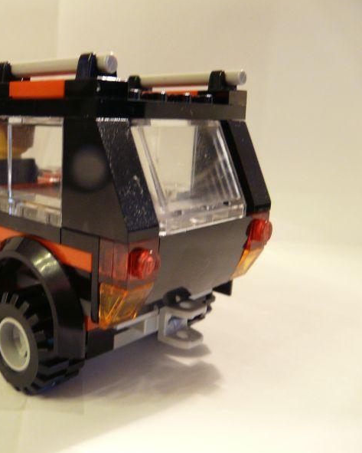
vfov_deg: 49.1
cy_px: 227
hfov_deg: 38.2
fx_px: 495
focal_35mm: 37
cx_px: 57
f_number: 2.8
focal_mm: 4.6
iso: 200
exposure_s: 1/8
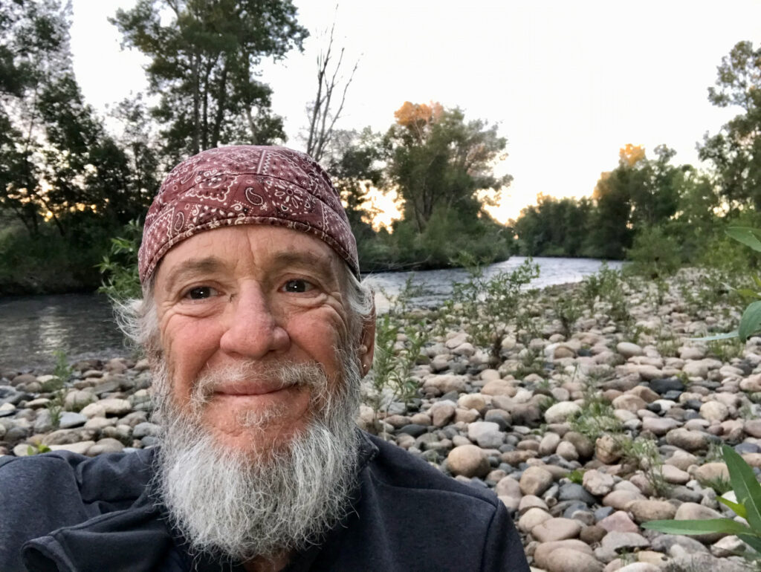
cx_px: 380
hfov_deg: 56.8
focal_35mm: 32
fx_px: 704
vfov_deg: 44.2
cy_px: 286
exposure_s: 1/30
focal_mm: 2.87
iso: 80
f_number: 2.2
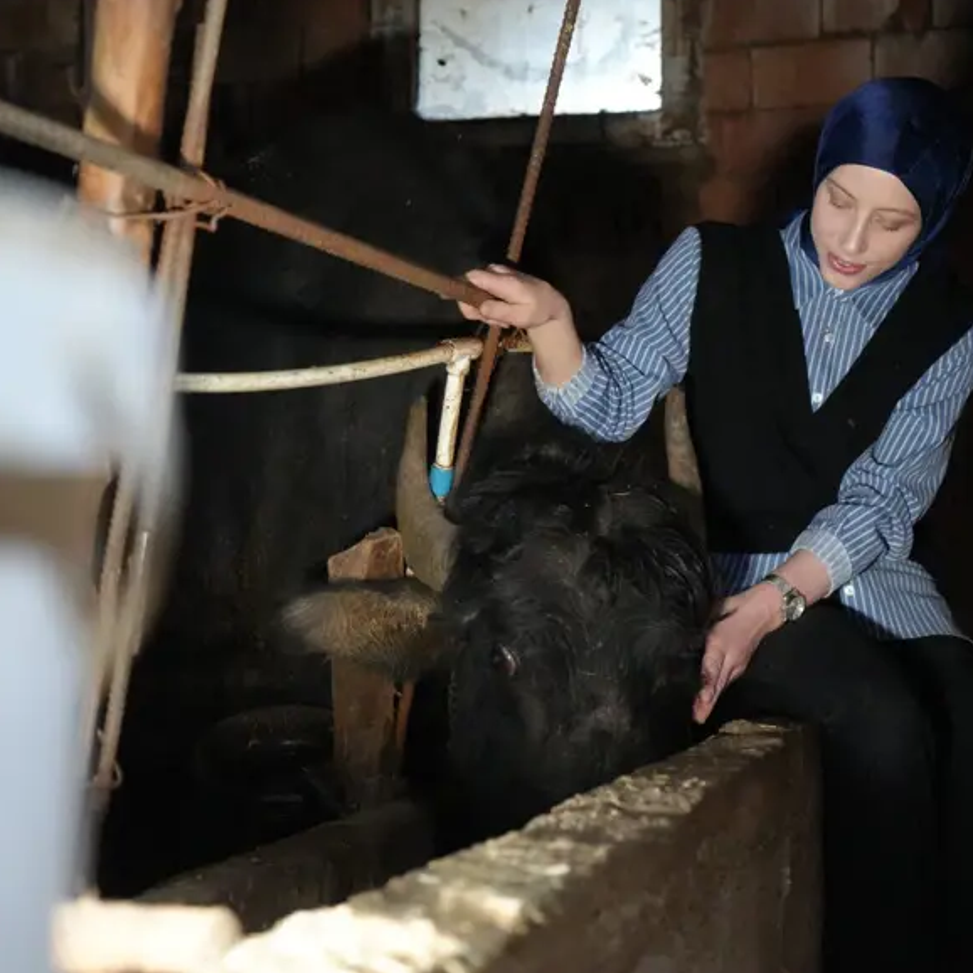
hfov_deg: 26.1
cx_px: 490
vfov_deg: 26.1
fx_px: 2099
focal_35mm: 66
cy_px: 485
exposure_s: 1/160
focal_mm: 51
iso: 10000
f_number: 4
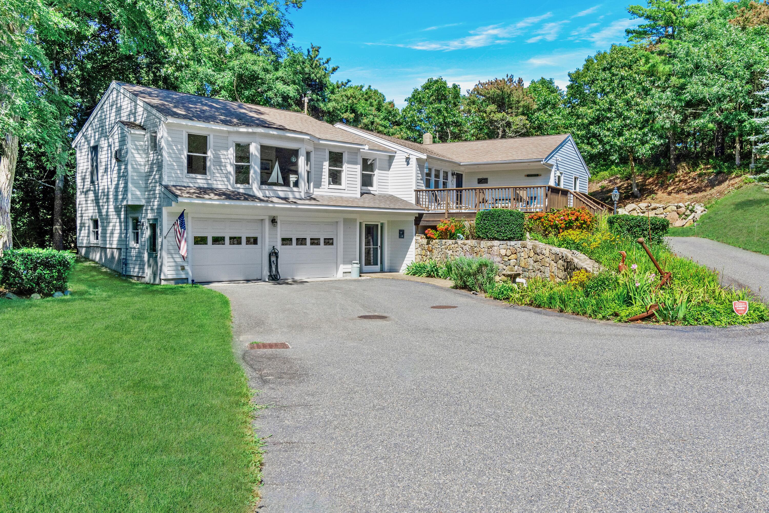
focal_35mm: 30
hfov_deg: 61.9
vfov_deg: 43.6
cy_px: 256
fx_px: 641
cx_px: 384
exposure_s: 1/500
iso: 500
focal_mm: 20
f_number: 11
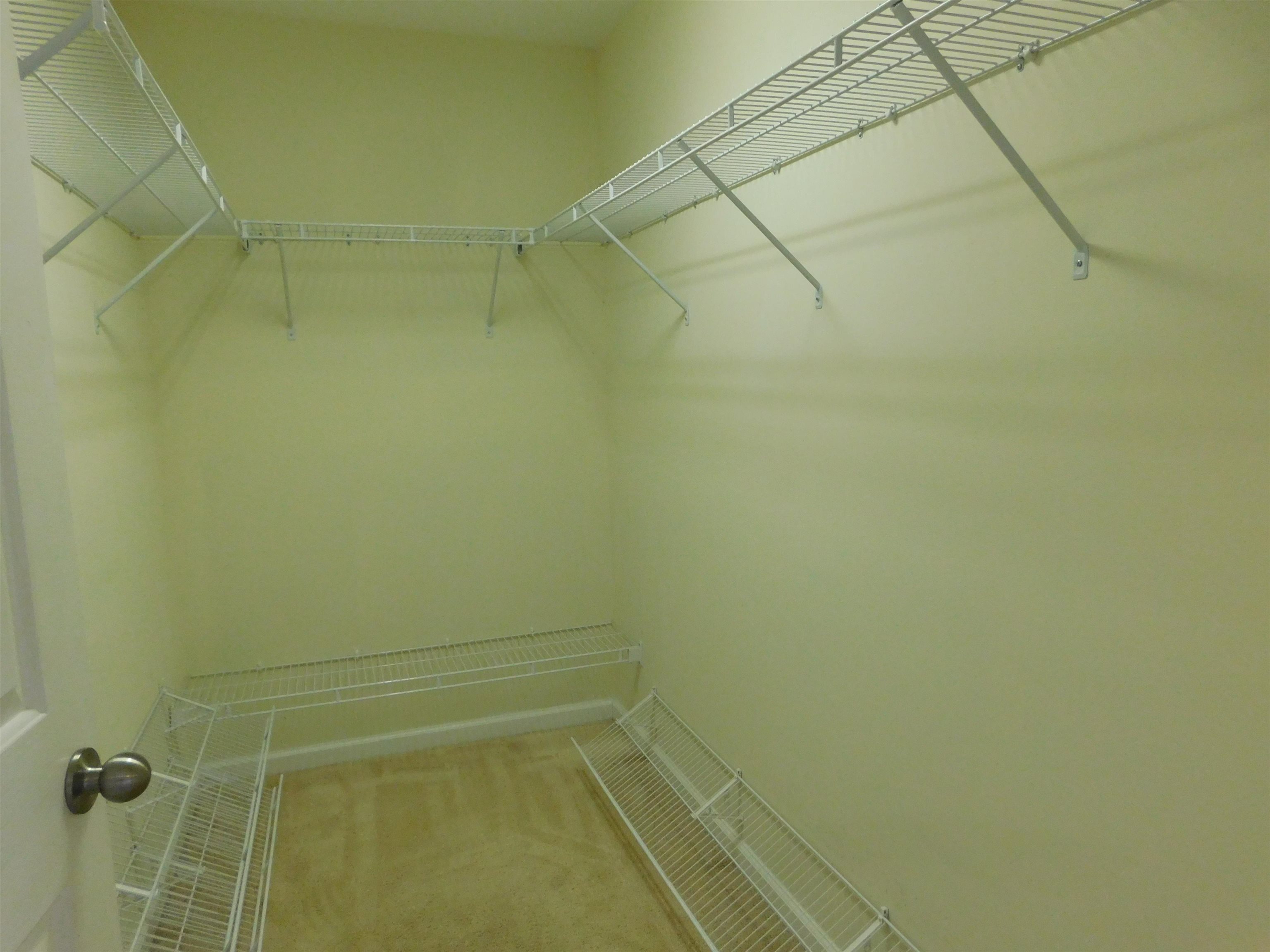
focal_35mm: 23
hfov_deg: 73.9
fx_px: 844
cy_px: 476
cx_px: 635
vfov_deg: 58.9
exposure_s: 1/30
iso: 400
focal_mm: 4
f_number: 3
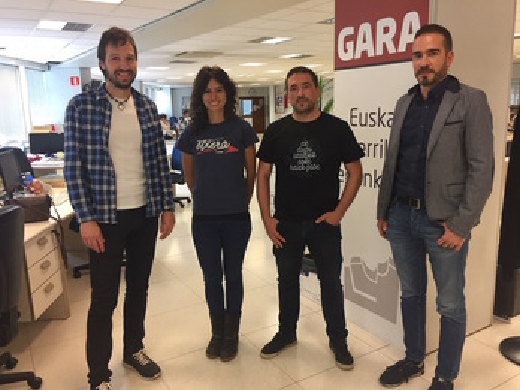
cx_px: 260
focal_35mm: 29
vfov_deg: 48.2
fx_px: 436
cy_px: 195
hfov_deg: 61.7
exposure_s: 1/33
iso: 64
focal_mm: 4.15
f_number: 2.2
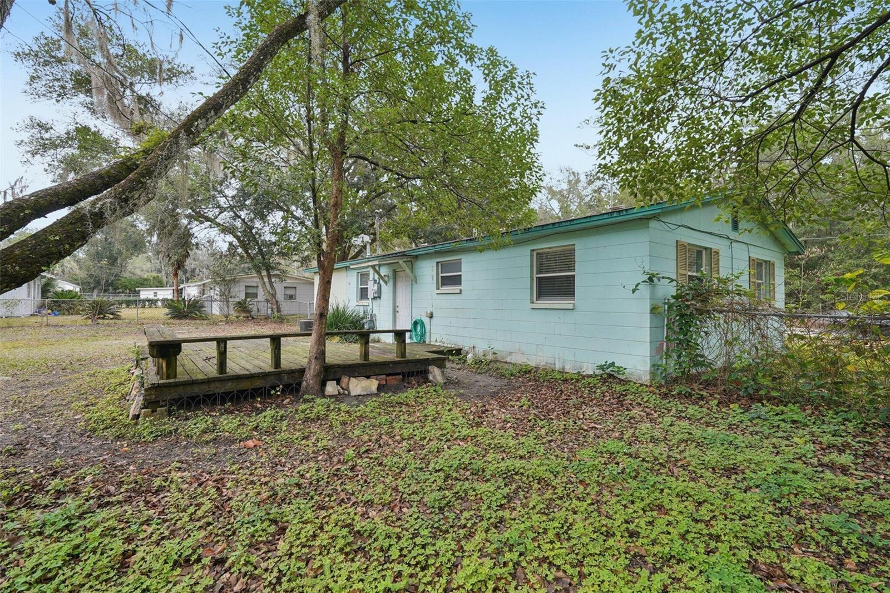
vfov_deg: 73.7
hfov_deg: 96.7
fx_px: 395
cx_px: 445
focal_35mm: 16
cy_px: 296
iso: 50
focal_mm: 16
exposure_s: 1/10
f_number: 8
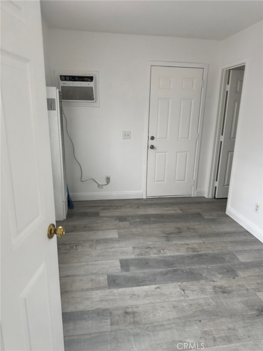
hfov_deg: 56.8
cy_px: 176
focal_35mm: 24
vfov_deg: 71.6
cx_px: 132
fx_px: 243
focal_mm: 6.76
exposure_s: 1/60
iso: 200
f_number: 1.78
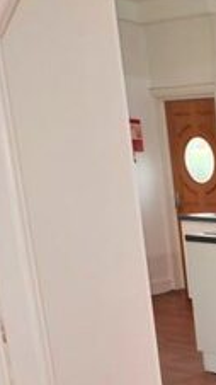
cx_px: 469
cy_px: 322
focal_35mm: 54
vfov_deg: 37.0
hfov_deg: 15.8
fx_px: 546
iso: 640
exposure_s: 1/60
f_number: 4.2
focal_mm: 11
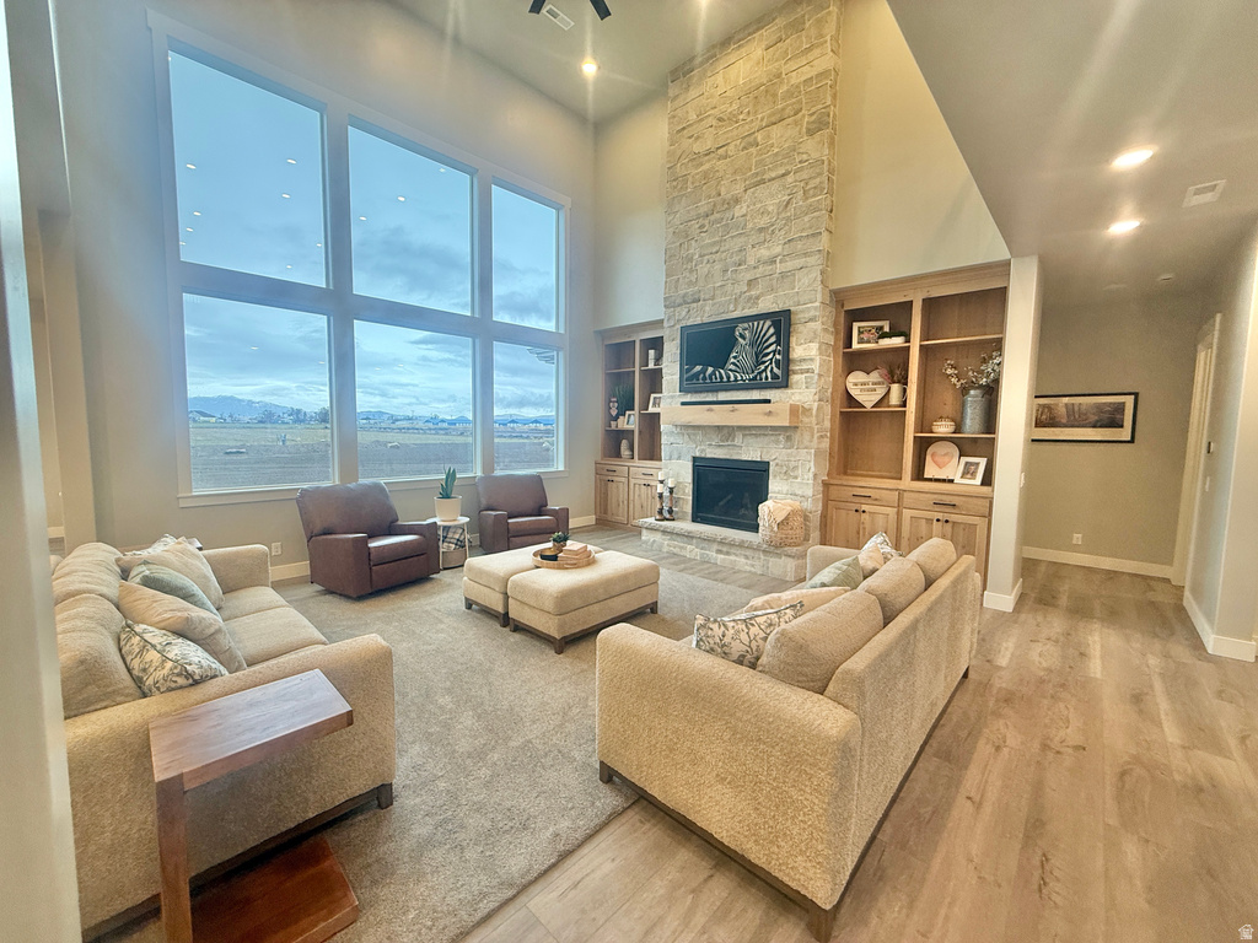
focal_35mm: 14
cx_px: 629
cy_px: 472
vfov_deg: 85.7
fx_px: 509
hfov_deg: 102.1
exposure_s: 1/120
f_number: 2.2
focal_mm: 2.22
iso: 125
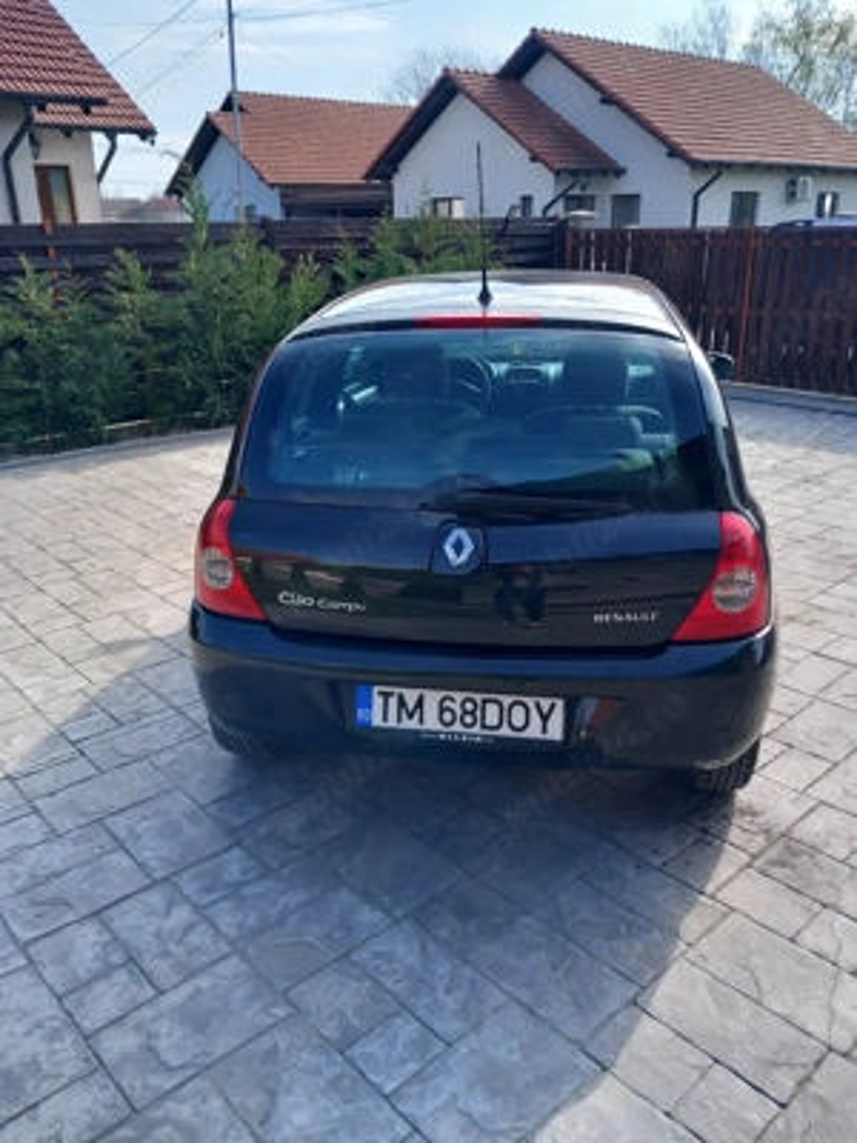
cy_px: 572
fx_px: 891
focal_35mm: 27
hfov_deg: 51.4
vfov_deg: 65.3
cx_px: 428
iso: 20
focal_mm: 4
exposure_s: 1/167
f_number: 1.8
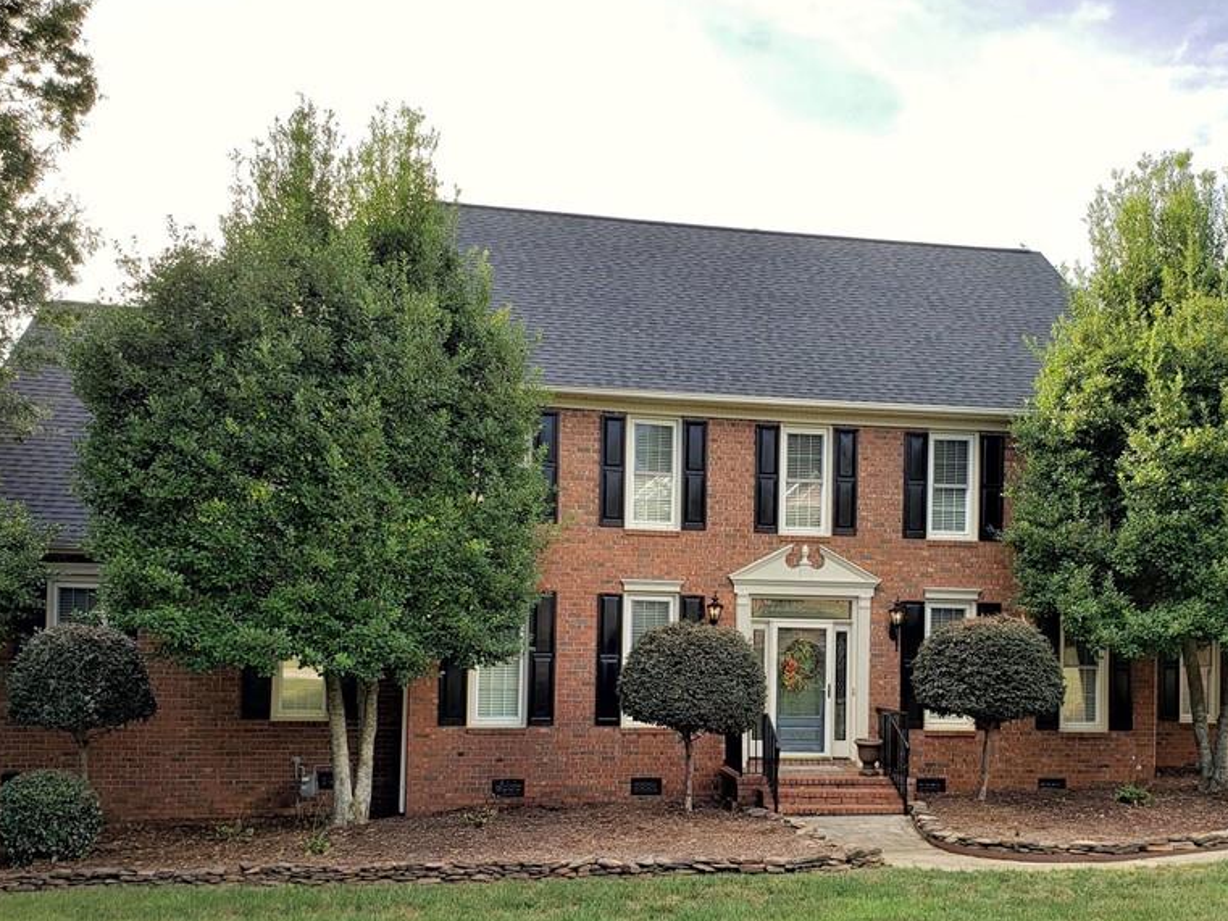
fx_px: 1242
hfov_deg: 52.2
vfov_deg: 40.4
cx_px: 742
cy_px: 574
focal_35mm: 35
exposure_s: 1/153
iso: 50
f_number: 2.4
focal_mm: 4.3
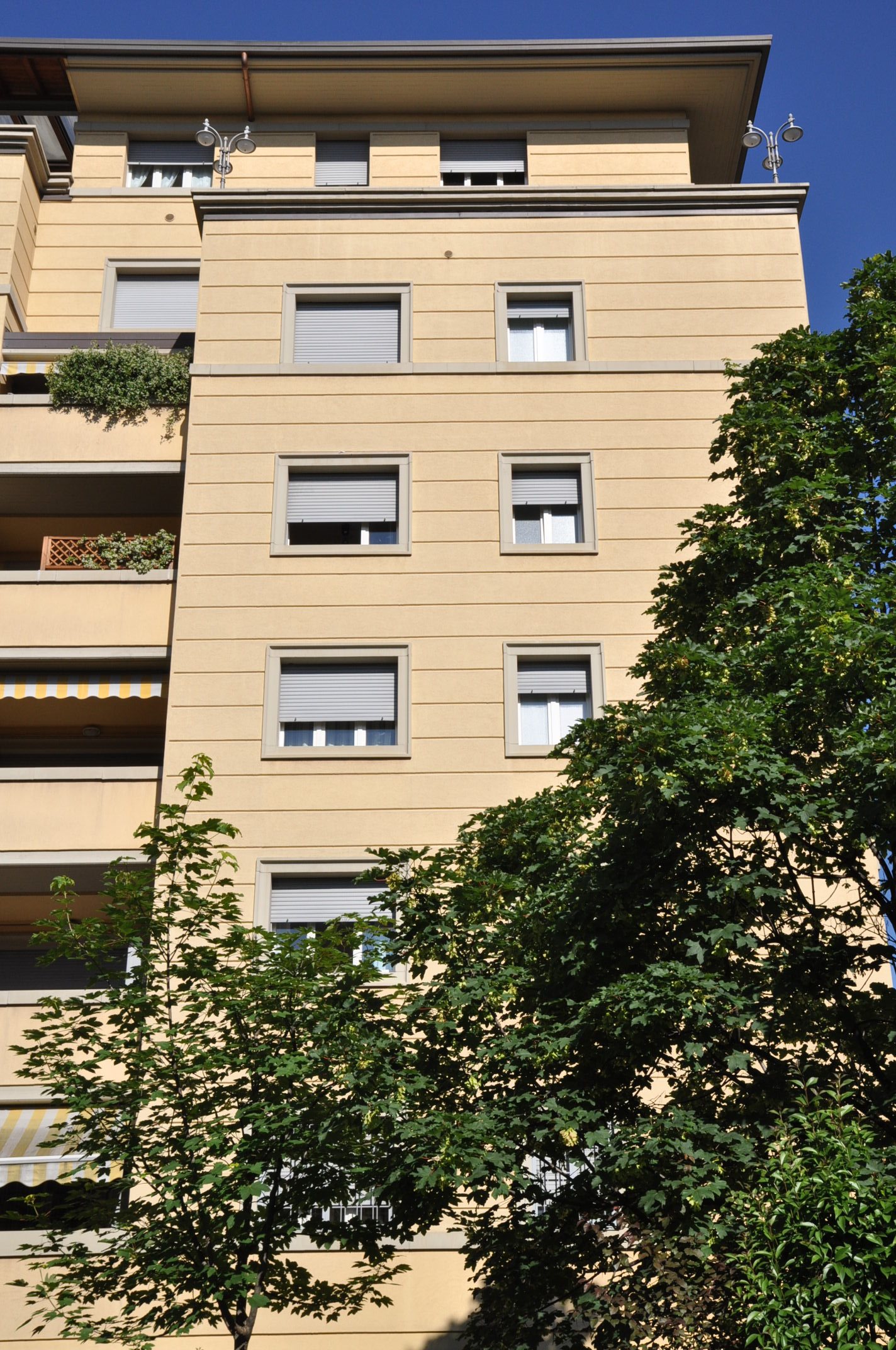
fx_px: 1684
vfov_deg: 43.7
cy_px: 675
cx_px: 448
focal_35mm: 45
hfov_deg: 29.8
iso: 400
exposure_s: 1/800
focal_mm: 30
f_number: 14
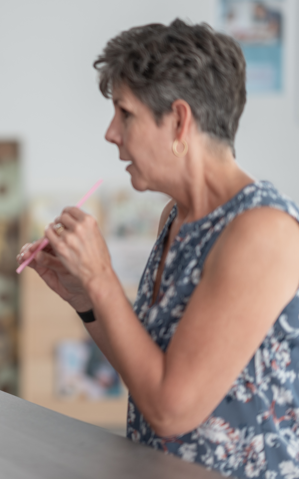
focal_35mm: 141
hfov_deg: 9.2
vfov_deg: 14.8
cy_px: 226
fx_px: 1838
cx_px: -31
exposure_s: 1/320
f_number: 1.4
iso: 100
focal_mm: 85
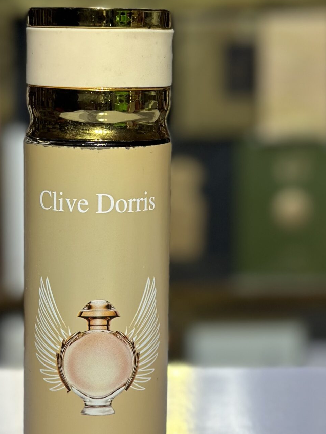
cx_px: 118
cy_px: 218
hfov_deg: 15.4
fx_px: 1205
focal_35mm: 96
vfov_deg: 20.4
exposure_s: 1/253
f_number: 1.78
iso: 80
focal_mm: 6.86
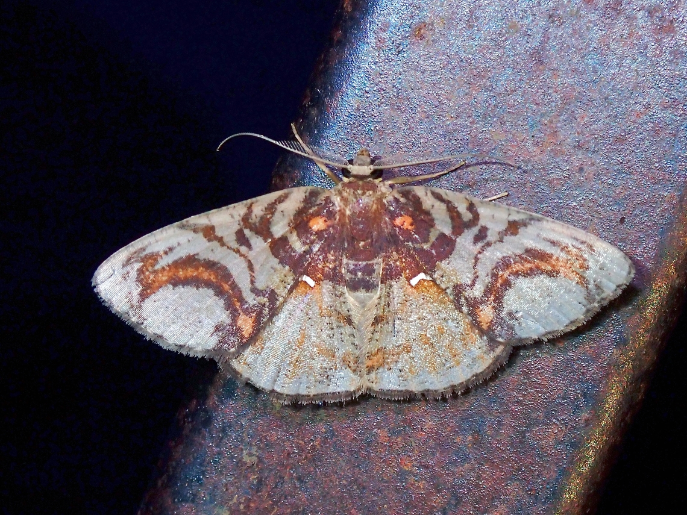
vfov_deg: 14.8
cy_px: 258
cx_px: 344
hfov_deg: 19.6
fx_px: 1985
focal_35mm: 100
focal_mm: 18
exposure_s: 1/250
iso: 200
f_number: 6.3
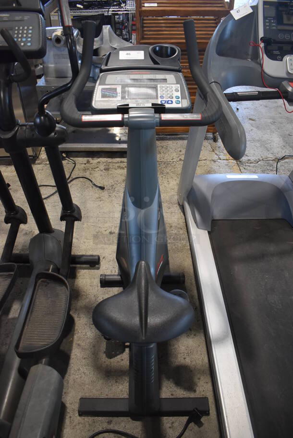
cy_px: 219
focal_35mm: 27
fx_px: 329
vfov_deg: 67.3
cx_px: 146
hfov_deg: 48.0
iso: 1400
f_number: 3.5
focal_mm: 18
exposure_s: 1/125
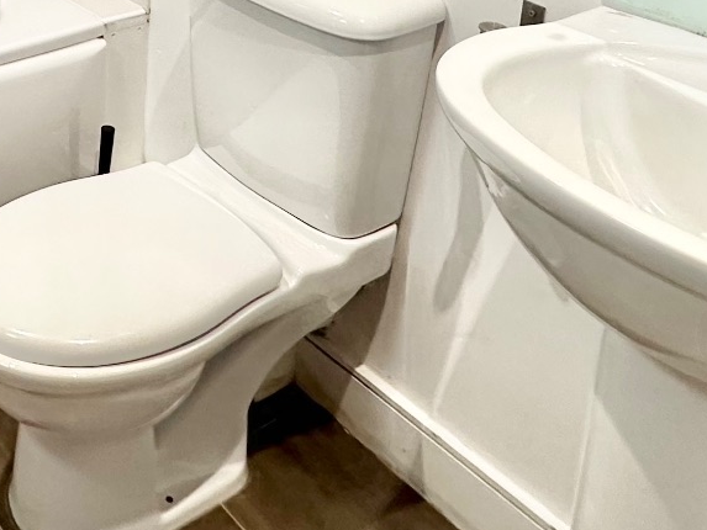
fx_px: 1021
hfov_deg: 34.7
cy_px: -161
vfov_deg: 25.1
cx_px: 1
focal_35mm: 50
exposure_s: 1/100
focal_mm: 2.22
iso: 160
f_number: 2.2
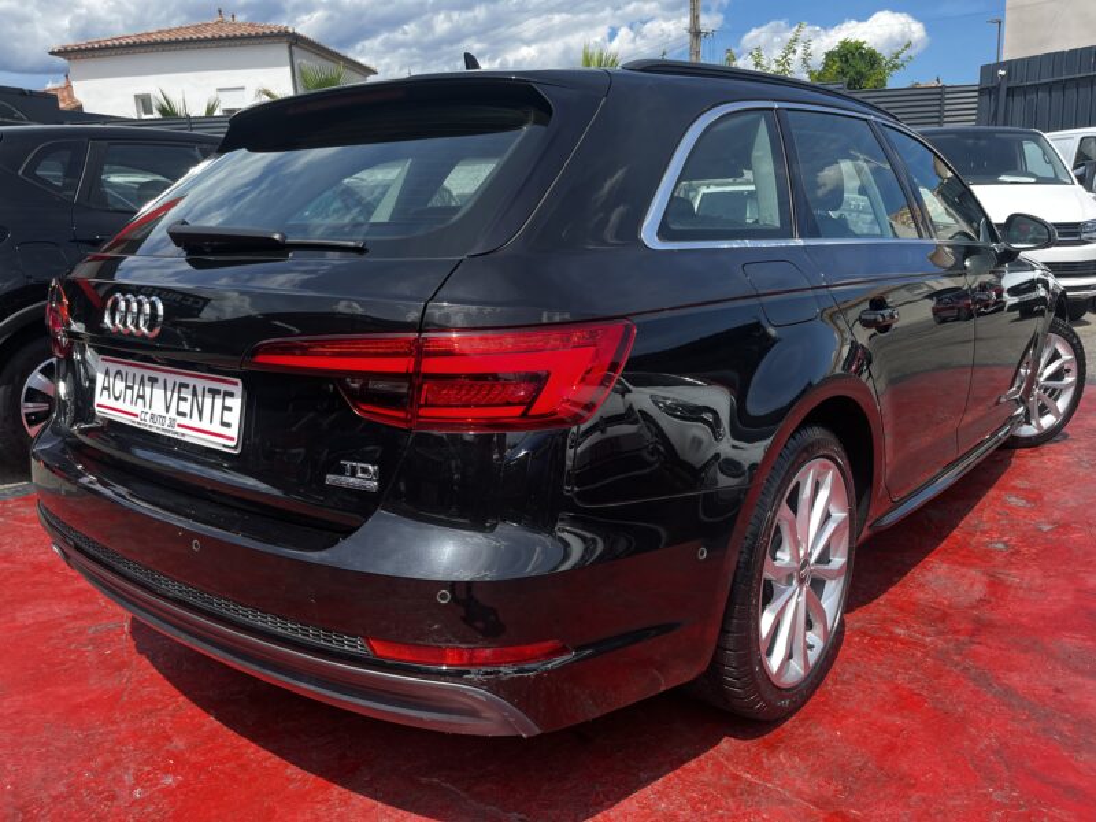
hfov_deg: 67.3
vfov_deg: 53.1
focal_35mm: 26
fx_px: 823
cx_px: 548
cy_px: 411
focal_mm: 5.1
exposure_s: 1/1096
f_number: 1.6
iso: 50
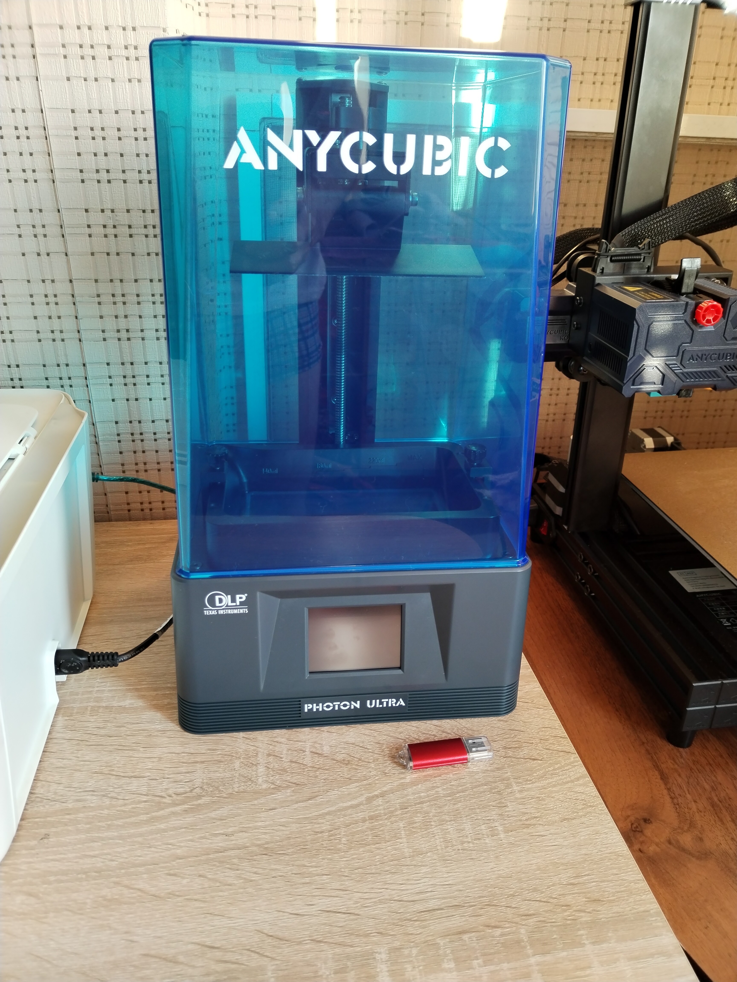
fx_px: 738
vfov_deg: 67.3
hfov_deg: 53.1
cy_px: 491
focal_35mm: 26
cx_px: 368
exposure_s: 1/33.3
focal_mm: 4.75
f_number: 1.8
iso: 312
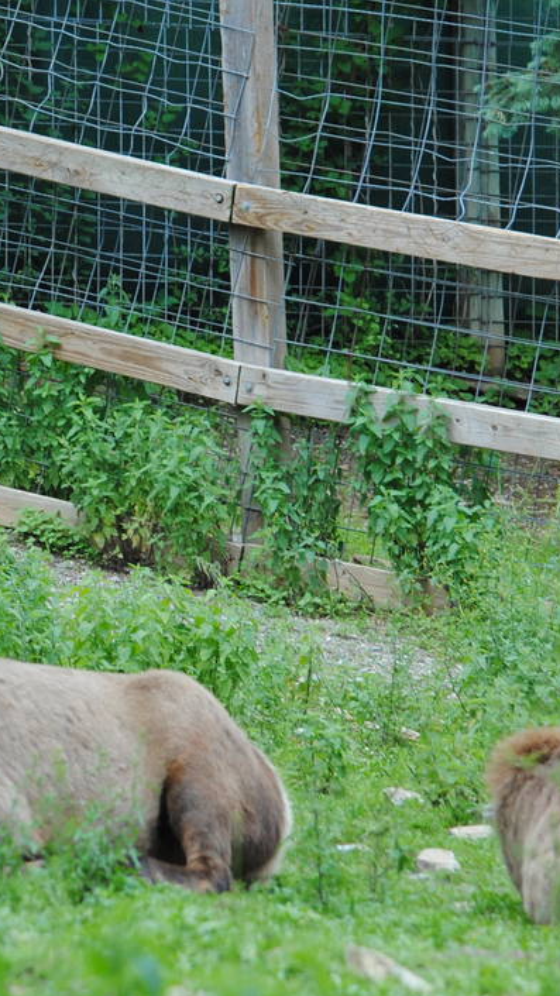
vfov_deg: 5.8
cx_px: 93
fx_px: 9880
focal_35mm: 374
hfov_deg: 3.2
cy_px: 528
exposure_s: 1/320
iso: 200
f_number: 4.8
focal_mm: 105
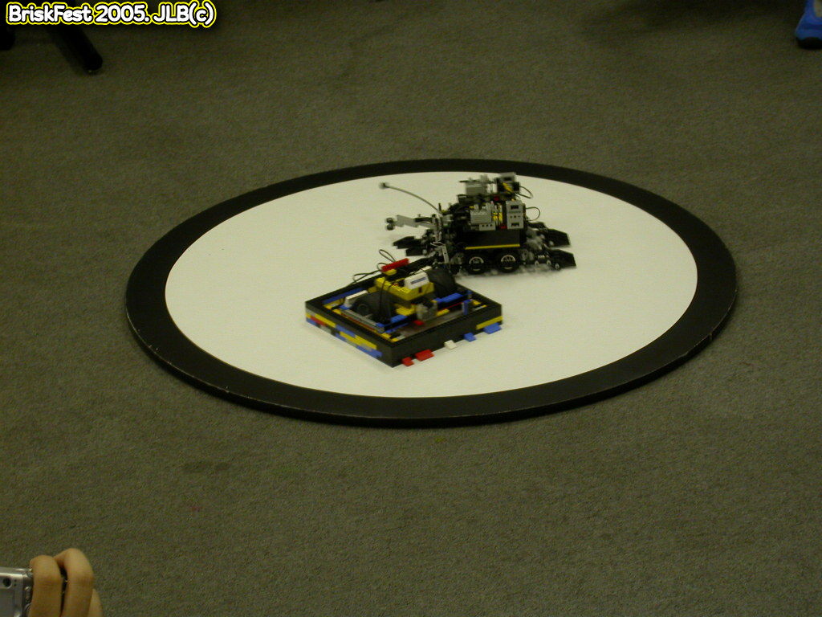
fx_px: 2636
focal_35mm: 111
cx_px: 411
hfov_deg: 17.7
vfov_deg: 13.3
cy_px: 308
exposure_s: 1/13.9
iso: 100
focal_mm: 23.1
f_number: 4.2
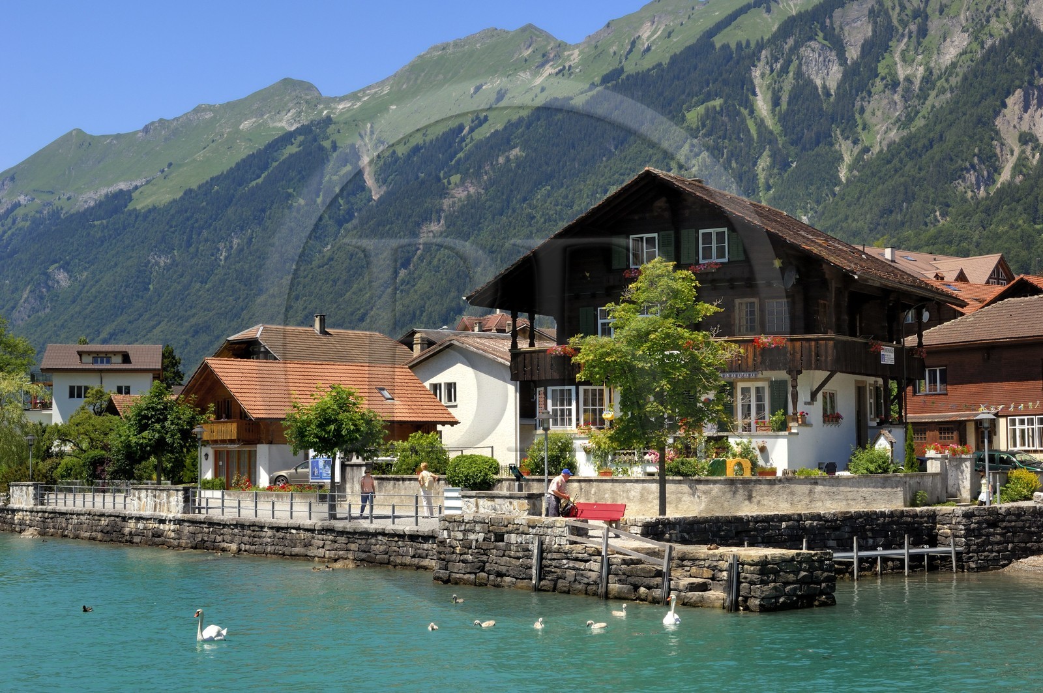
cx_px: 522
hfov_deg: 33.4
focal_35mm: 60
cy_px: 346
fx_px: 1736
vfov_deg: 22.6
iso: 100
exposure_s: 1/125
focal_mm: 40
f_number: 11
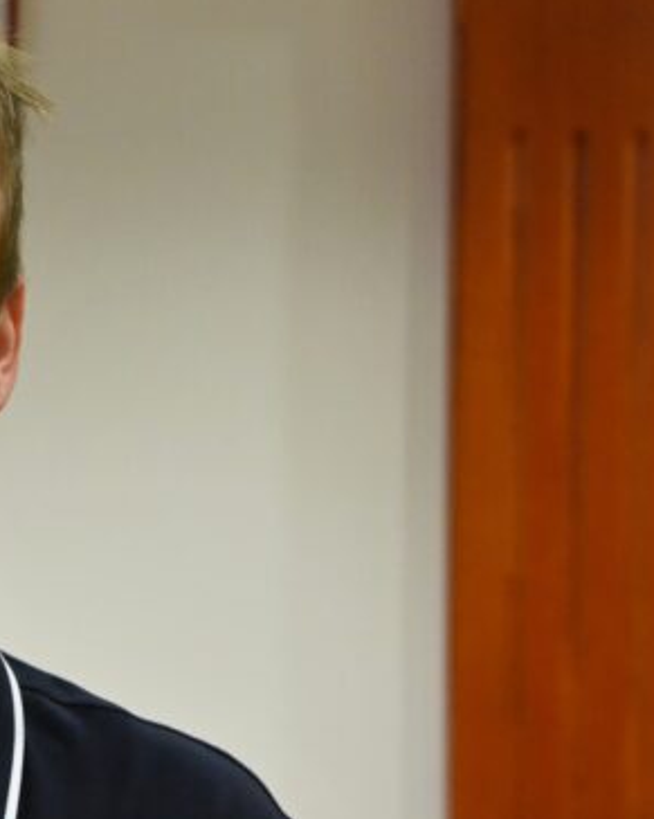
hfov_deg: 9.7
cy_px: 332
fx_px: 3800
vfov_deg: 12.3
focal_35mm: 157
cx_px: -99
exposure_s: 1/125
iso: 7200
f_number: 9
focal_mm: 58
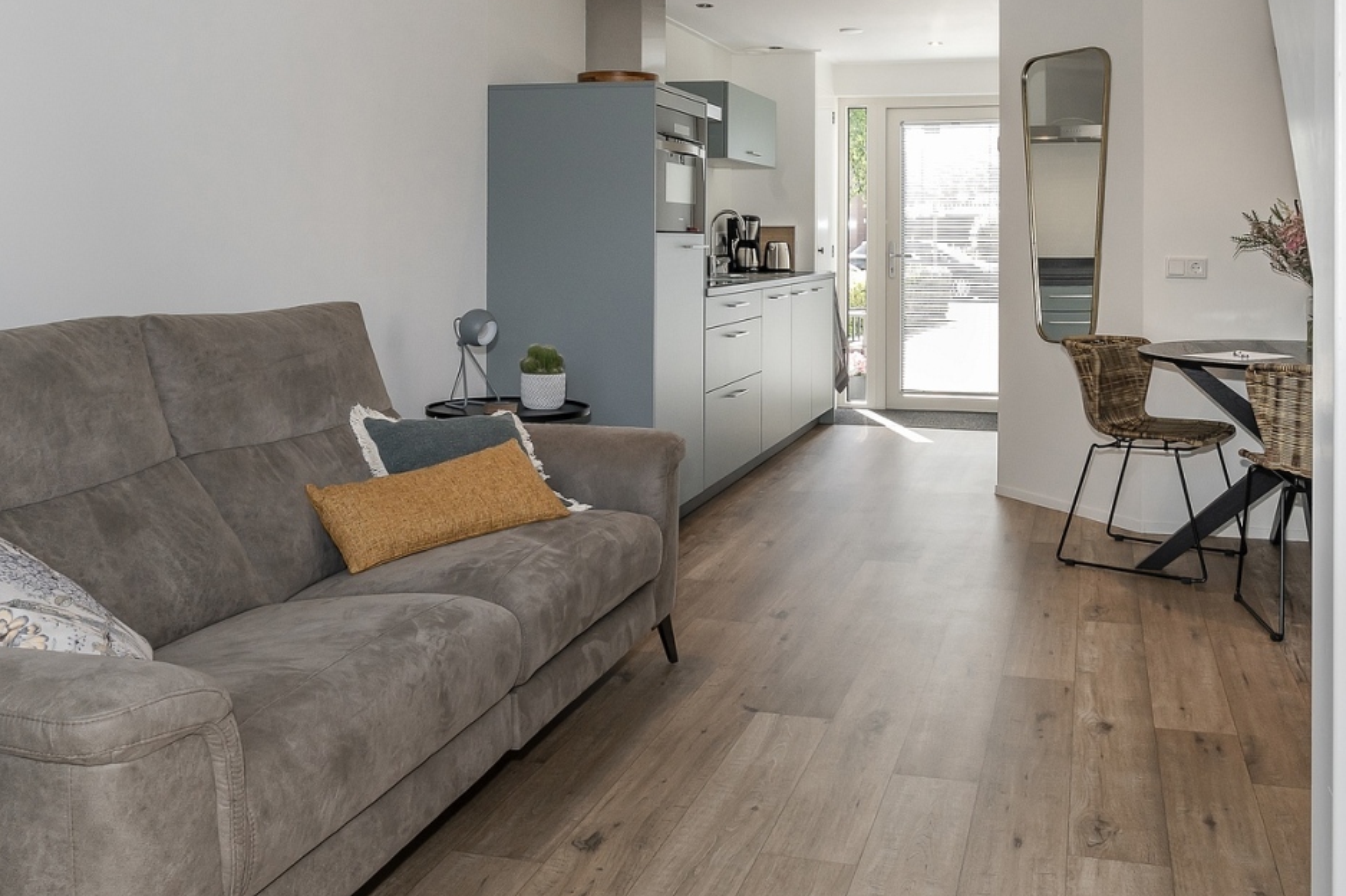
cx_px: 631
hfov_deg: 58.7
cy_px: 299
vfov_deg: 40.6
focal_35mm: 32
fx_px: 1196
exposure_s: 1/90
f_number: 11
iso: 1100
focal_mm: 20
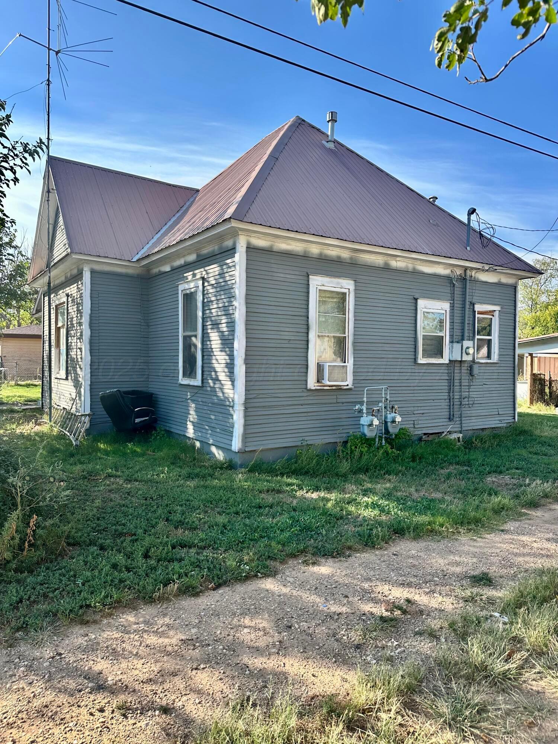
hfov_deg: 56.8
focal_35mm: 24
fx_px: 516
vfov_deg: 71.6
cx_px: 279
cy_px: 372
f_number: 1.78
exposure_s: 1/1587
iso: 80
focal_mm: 6.86
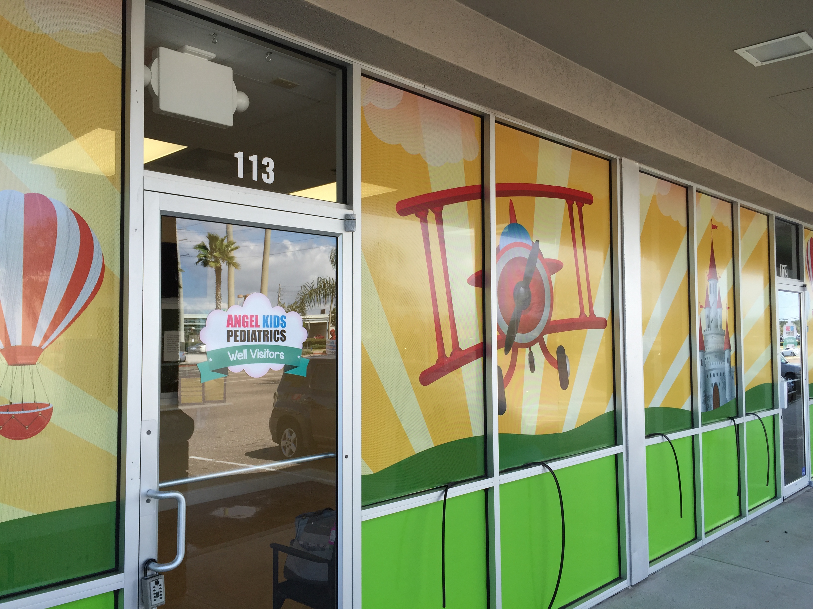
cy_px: 304
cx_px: 406
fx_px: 681
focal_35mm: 29
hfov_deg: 61.7
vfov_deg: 48.2
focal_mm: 4.15
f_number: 2.2
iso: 32
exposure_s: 1/350
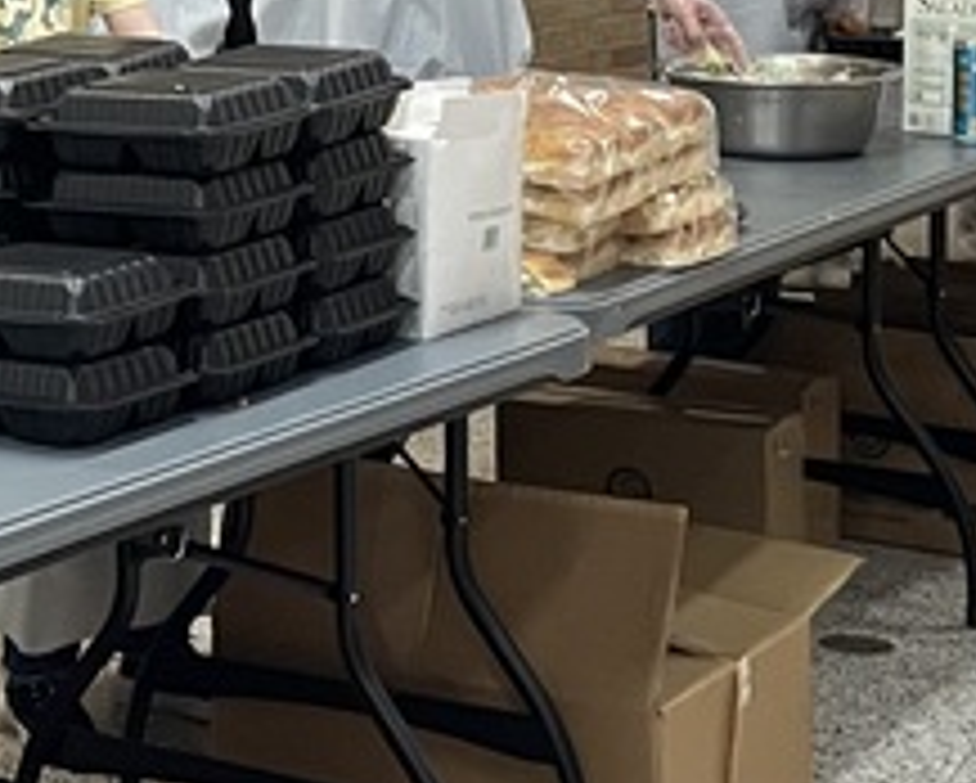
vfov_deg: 12.8
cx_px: -103
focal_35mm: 117
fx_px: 3383
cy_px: -220
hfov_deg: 15.9
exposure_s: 1/60
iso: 400
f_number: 1.6
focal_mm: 4.2
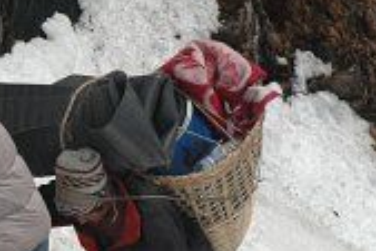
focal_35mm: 234
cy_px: 137
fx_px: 2446
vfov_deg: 5.9
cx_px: -280
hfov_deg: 8.5
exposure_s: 1/250
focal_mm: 44
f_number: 8
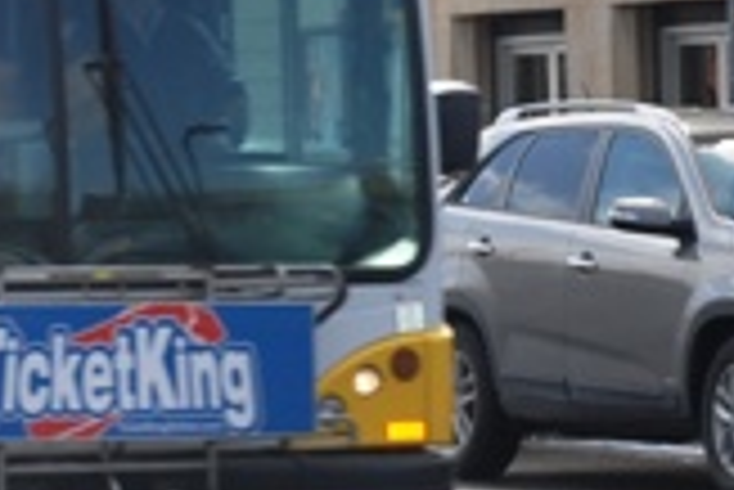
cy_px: -193
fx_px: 6408
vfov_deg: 4.4
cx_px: 396
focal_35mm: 314
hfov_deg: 6.6
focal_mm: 44
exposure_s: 1/200
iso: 100
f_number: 7.1
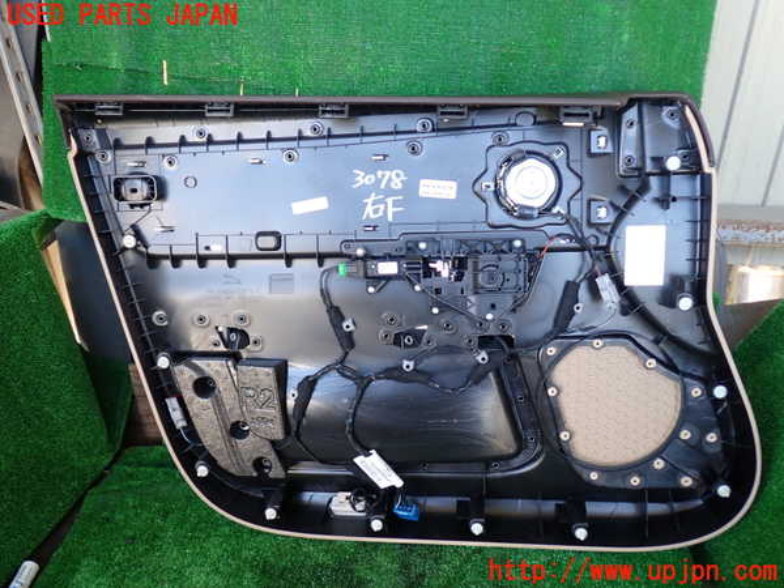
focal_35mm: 30
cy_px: 294
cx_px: 392
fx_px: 679
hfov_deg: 60.0
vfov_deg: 46.8
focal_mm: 5.4
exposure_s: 1/60
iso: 160
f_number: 2.3
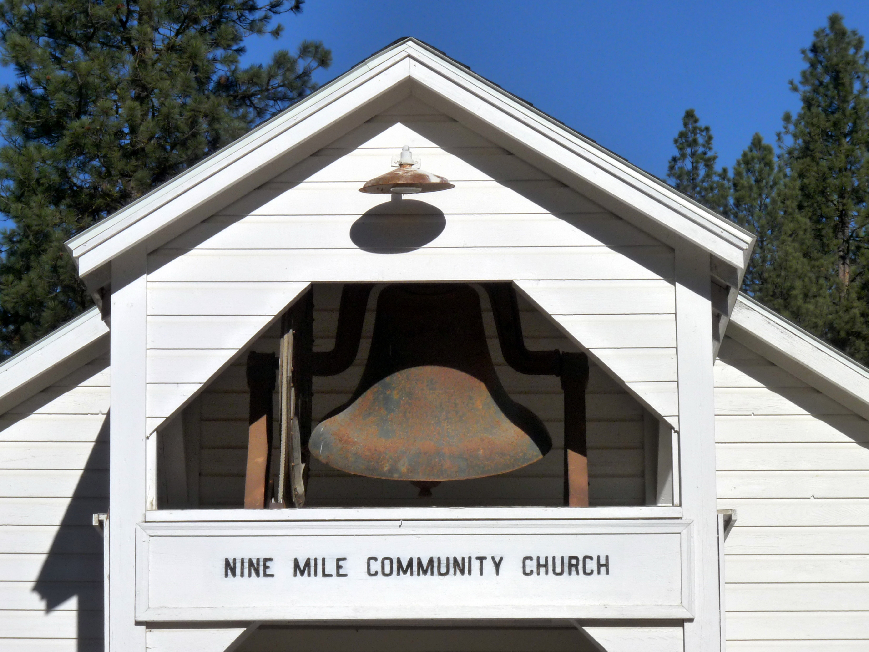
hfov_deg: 14.7
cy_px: 326
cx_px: 434
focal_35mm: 134
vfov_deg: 11.1
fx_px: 3364
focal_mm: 23.7
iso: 160
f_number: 8
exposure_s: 1/1000
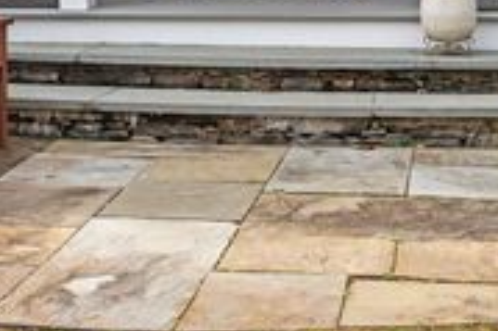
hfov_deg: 22.1
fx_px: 1271
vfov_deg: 14.2
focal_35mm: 92
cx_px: 289
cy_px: -110
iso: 250
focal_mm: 33
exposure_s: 1/40
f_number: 7.1
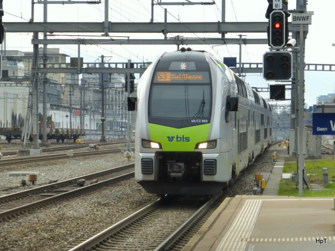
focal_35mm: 154
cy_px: 126
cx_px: 168
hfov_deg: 12.8
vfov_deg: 9.6
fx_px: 1490
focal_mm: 27.6
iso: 100
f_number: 5.4
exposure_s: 1/125
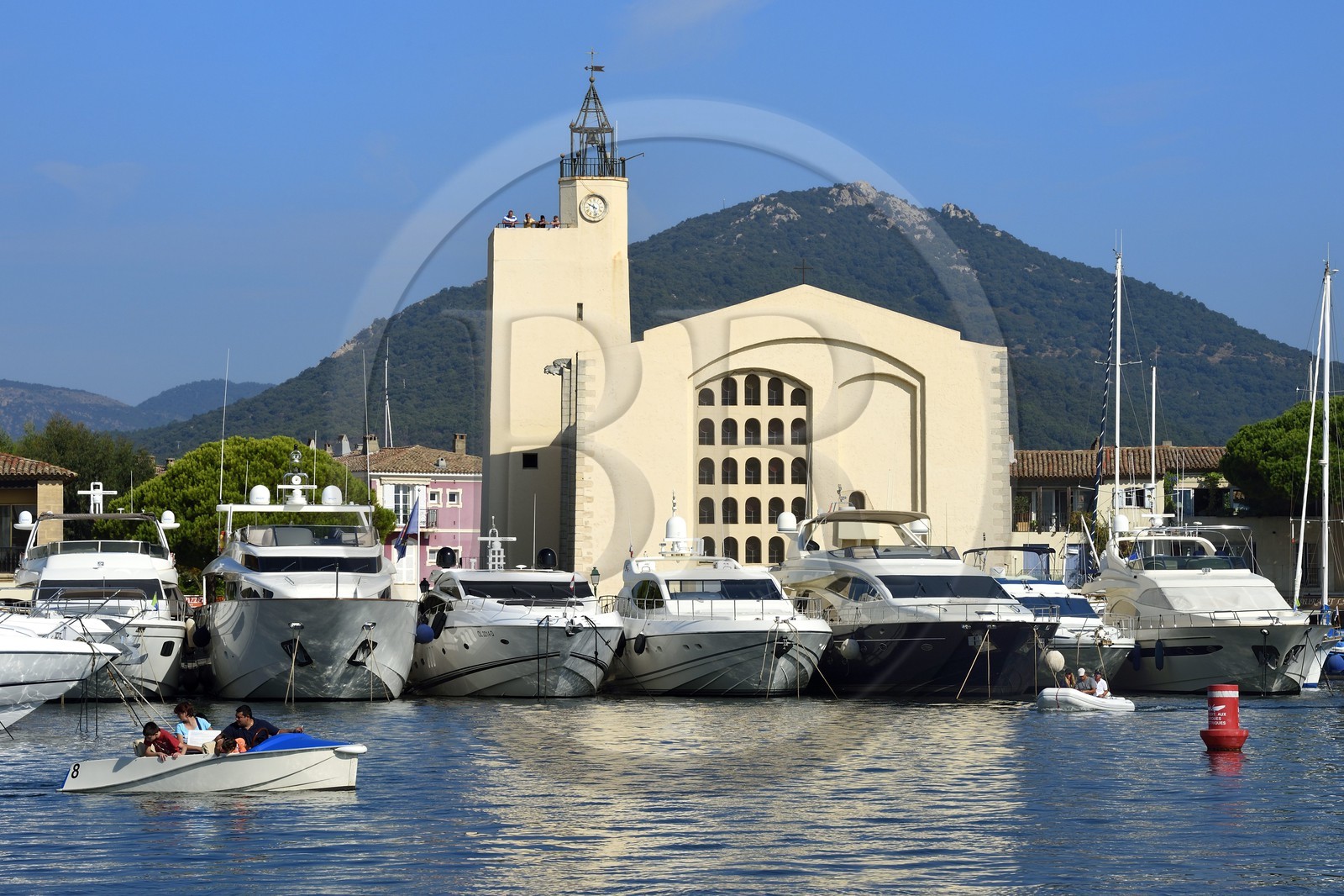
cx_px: 672
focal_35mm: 125
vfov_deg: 11.0
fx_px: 4665
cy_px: 448
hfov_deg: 16.4
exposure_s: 1/320
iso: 200
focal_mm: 125
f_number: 14
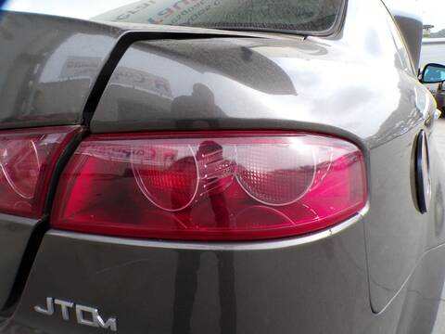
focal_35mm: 24
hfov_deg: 71.6
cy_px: 167
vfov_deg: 56.8
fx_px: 309
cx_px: 222
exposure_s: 1/120
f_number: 4.4
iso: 100
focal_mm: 4.3
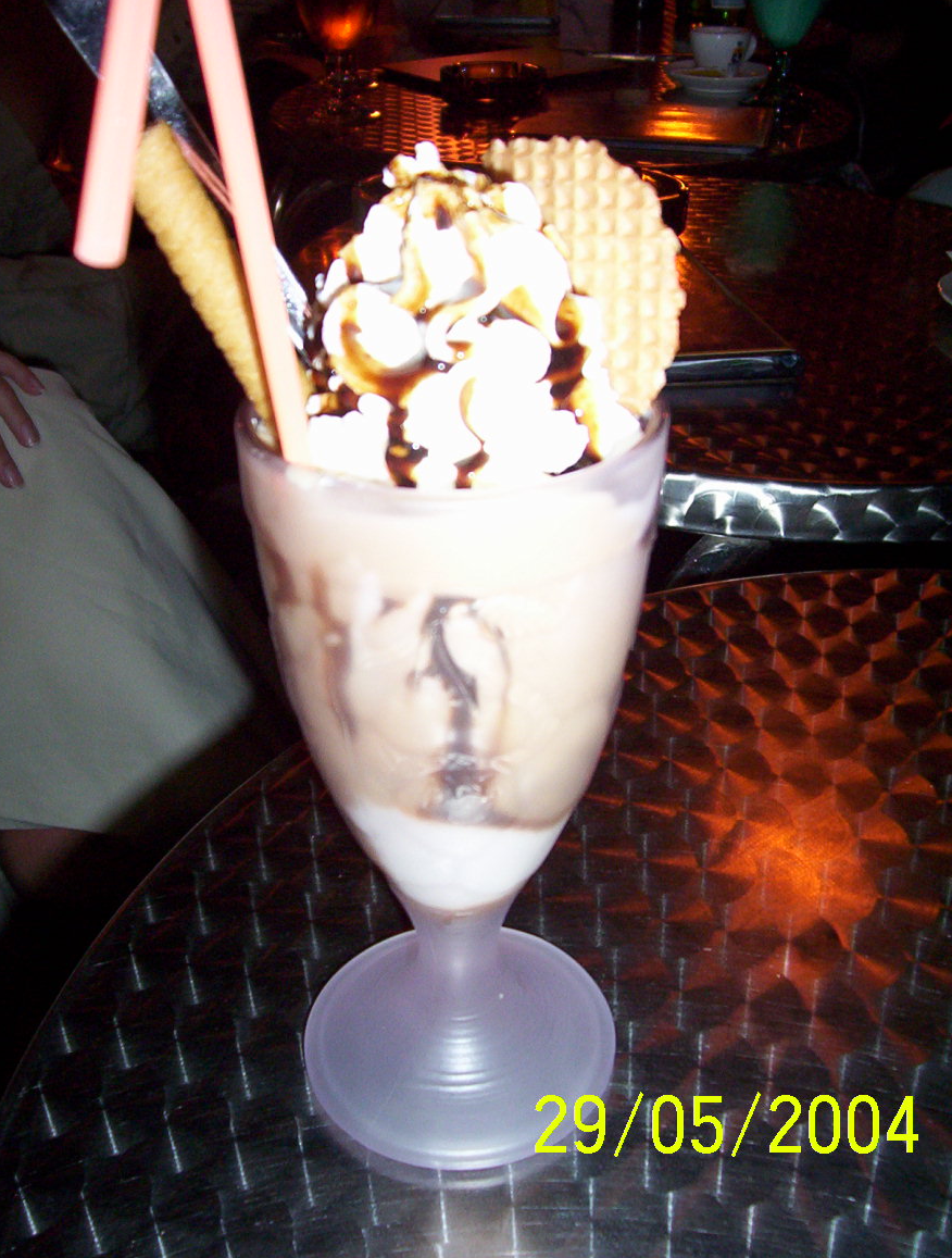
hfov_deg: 33.1
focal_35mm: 44
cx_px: 484
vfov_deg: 42.8
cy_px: 642
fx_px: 1604
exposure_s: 1/60
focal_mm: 5.77
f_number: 2.73
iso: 140
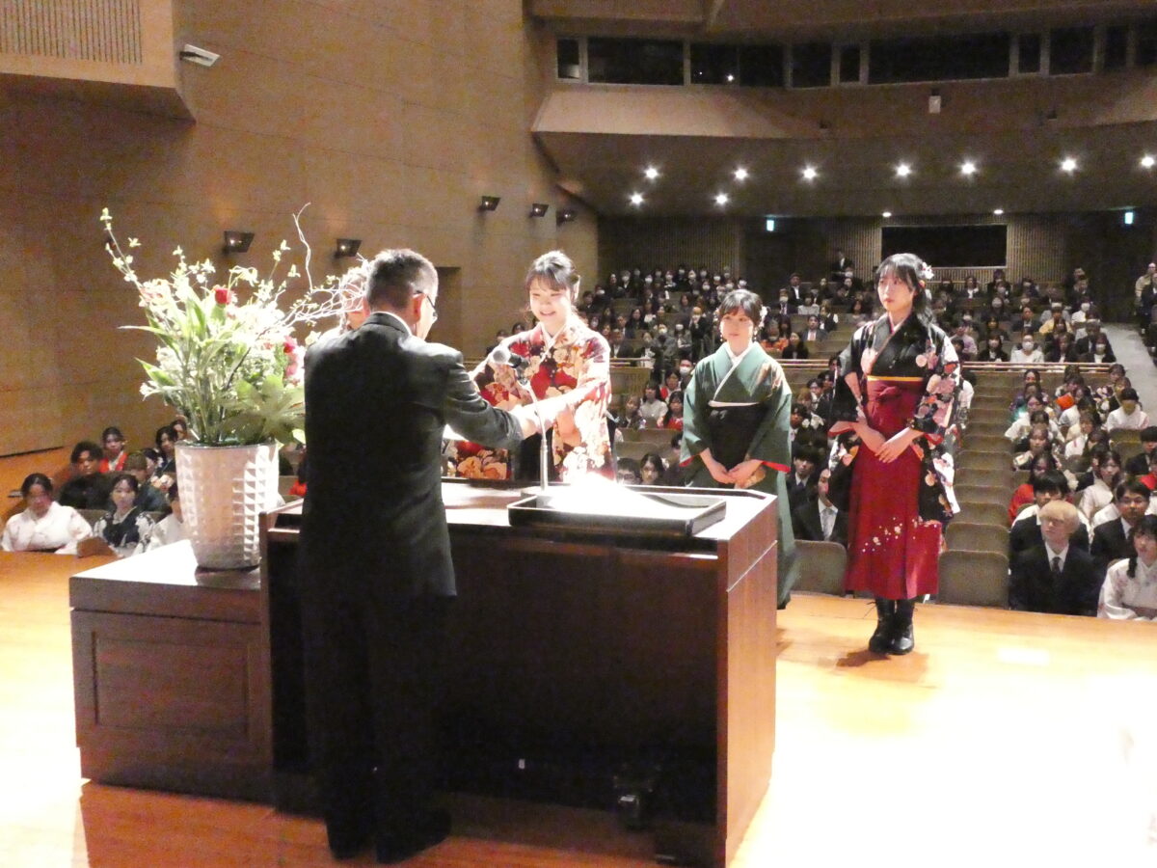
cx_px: 578
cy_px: 434
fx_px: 1237
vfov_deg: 38.7
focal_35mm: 37
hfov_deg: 50.1
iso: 6400
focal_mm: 6.7
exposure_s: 1/160
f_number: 3.7
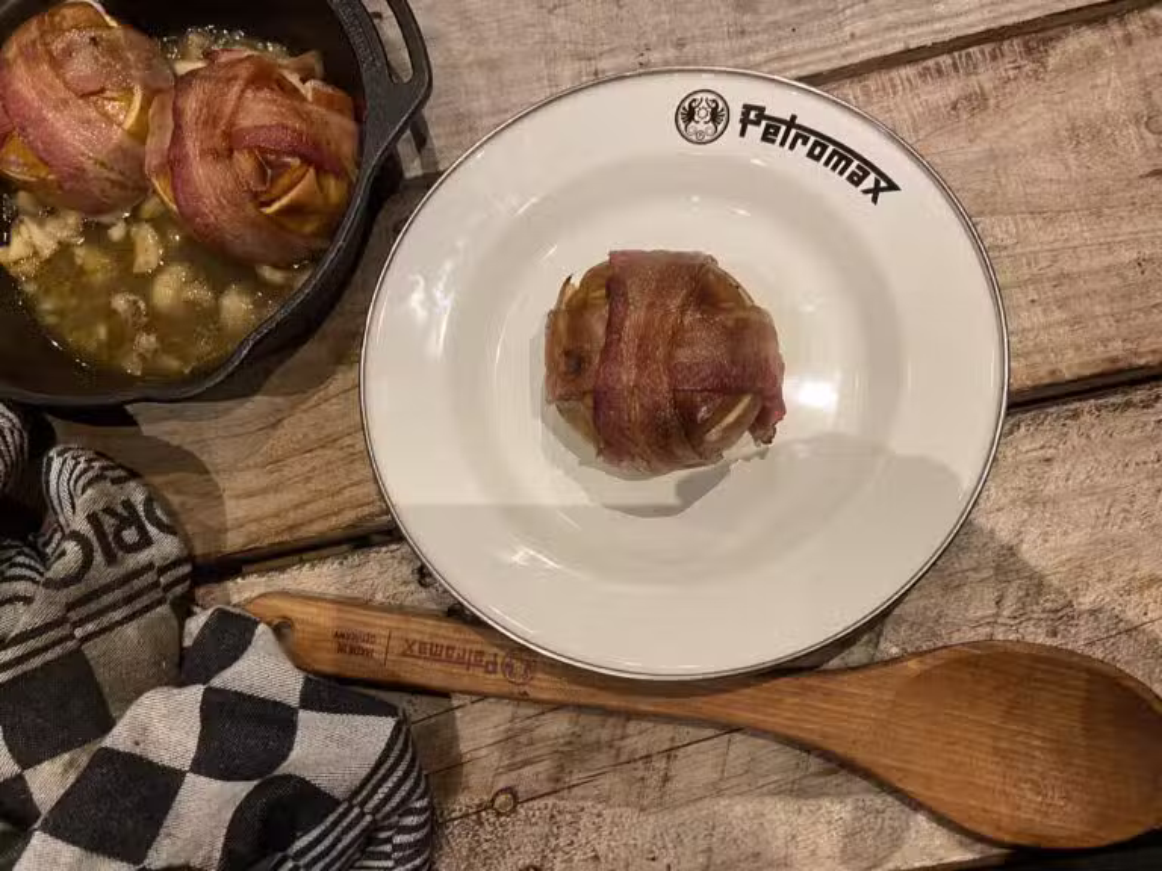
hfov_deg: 67.3
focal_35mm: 26
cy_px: 436
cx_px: 581
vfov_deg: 53.1
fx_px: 873
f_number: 1.8
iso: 250
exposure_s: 1/50
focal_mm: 4.25
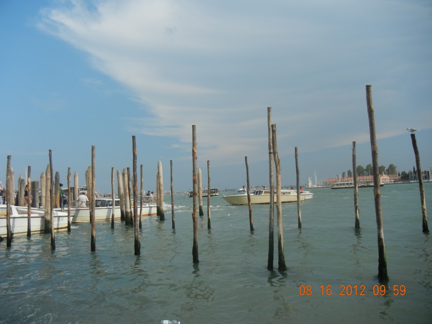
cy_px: 162
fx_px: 374
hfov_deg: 60.0
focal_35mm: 30
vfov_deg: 46.8
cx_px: 216
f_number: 7
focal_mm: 5.4
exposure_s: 1/366
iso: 160
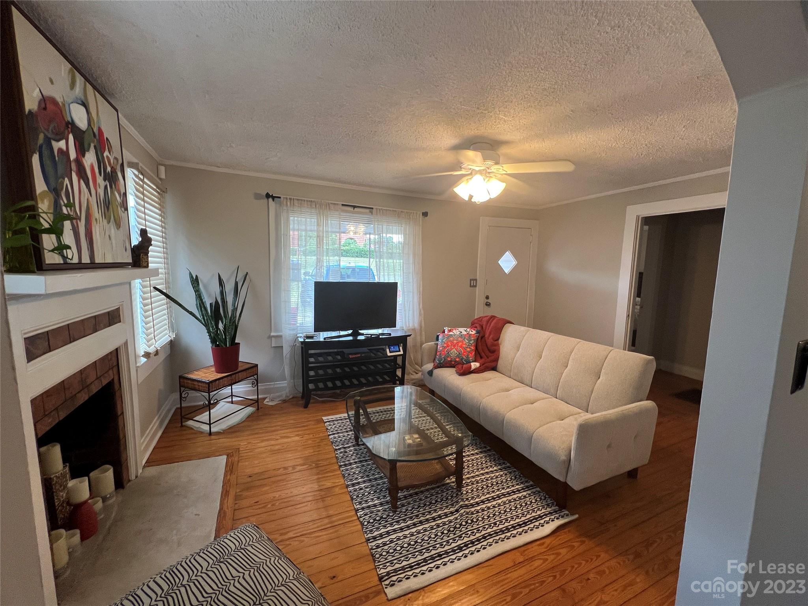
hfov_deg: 106.2
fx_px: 303
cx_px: 404
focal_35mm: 13
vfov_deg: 89.9
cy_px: 303
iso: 160
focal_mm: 1.57
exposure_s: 1/120
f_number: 1.8
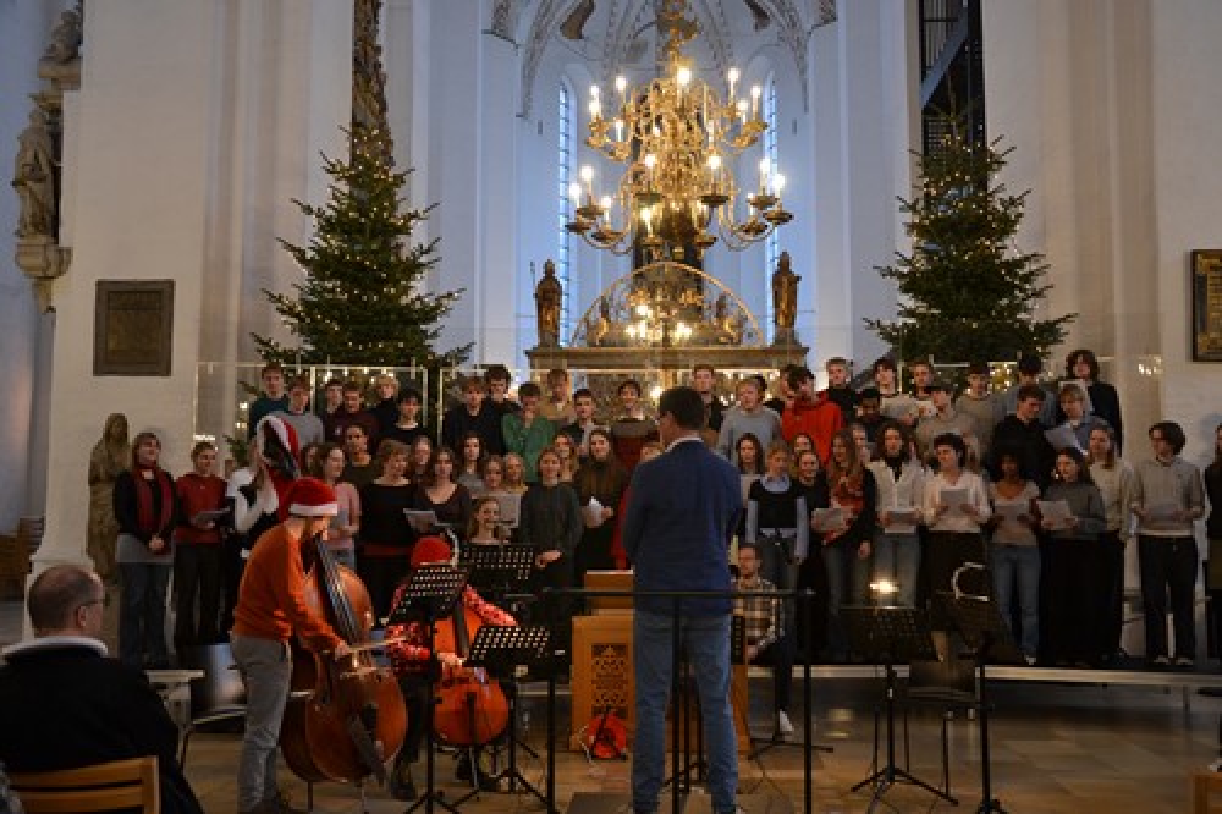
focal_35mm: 33
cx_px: 611
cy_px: 407
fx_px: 1120
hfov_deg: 57.2
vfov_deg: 39.9
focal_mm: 22
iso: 560
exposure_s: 1/15
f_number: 3.8
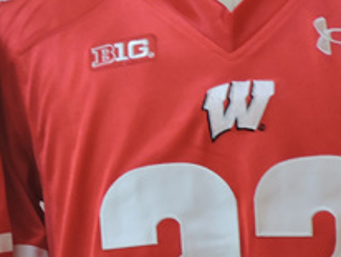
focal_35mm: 93
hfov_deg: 20.2
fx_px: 917
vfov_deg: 15.3
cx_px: -26
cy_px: 320
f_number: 3
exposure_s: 1/15
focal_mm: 4.3
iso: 400
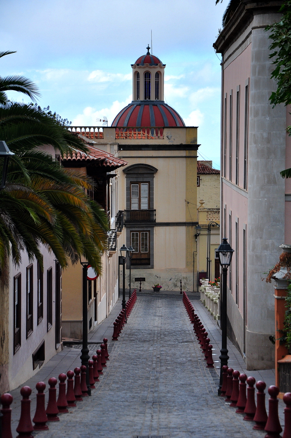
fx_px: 1459
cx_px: 146
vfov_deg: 17.1
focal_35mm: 120
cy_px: 219
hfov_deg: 11.4
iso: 400
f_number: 6.3
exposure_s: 1/640
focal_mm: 80
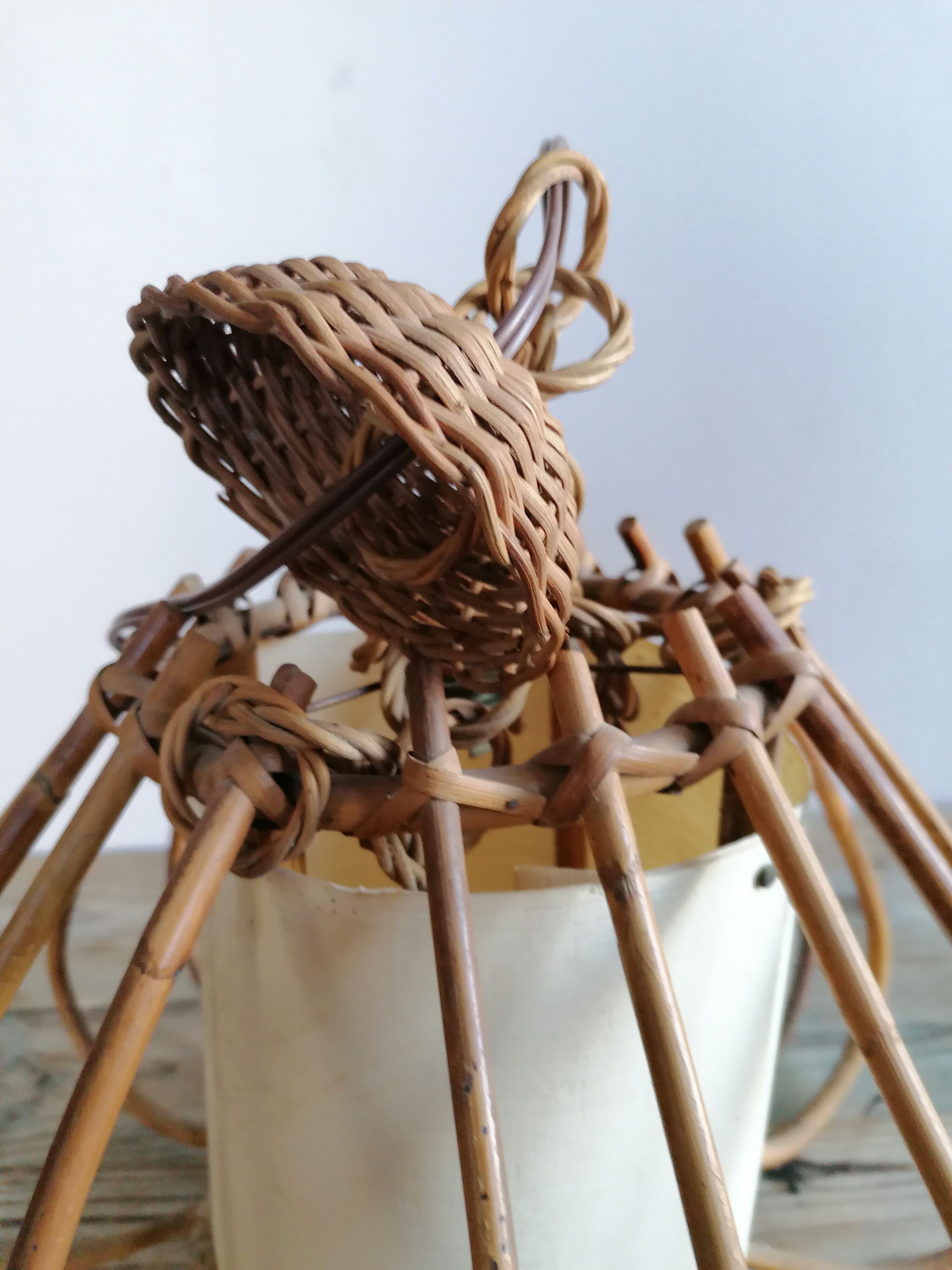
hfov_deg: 51.4
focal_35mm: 27
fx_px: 990
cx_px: 476
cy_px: 635
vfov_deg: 65.3
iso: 250
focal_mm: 4.75
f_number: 1.8
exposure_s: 1/33.3
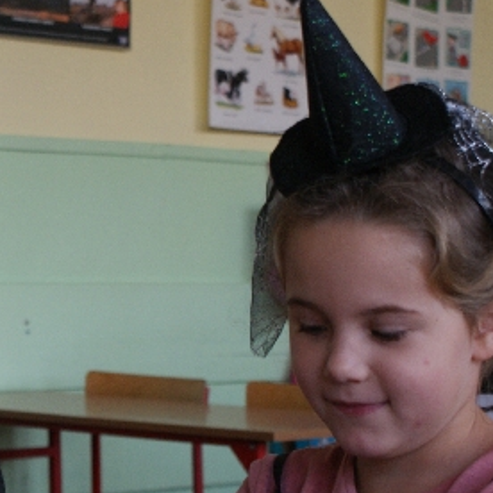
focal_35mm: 111
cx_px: 29
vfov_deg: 15.7
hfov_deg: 15.5
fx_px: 1789
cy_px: 246
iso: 320
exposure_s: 1/60
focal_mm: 40
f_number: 5.6
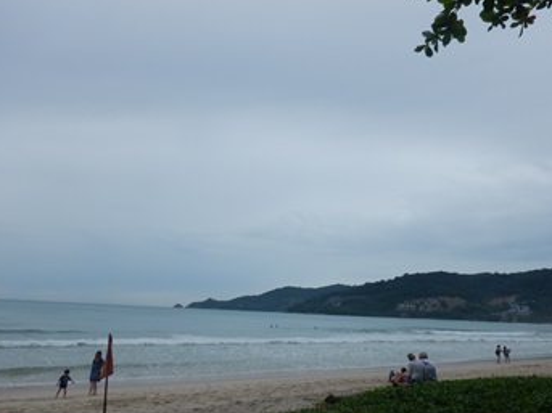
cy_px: 235
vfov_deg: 49.6
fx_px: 446
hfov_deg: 63.4
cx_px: 288
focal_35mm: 28
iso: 125
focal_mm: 4.3
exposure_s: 1/1000
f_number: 4.1
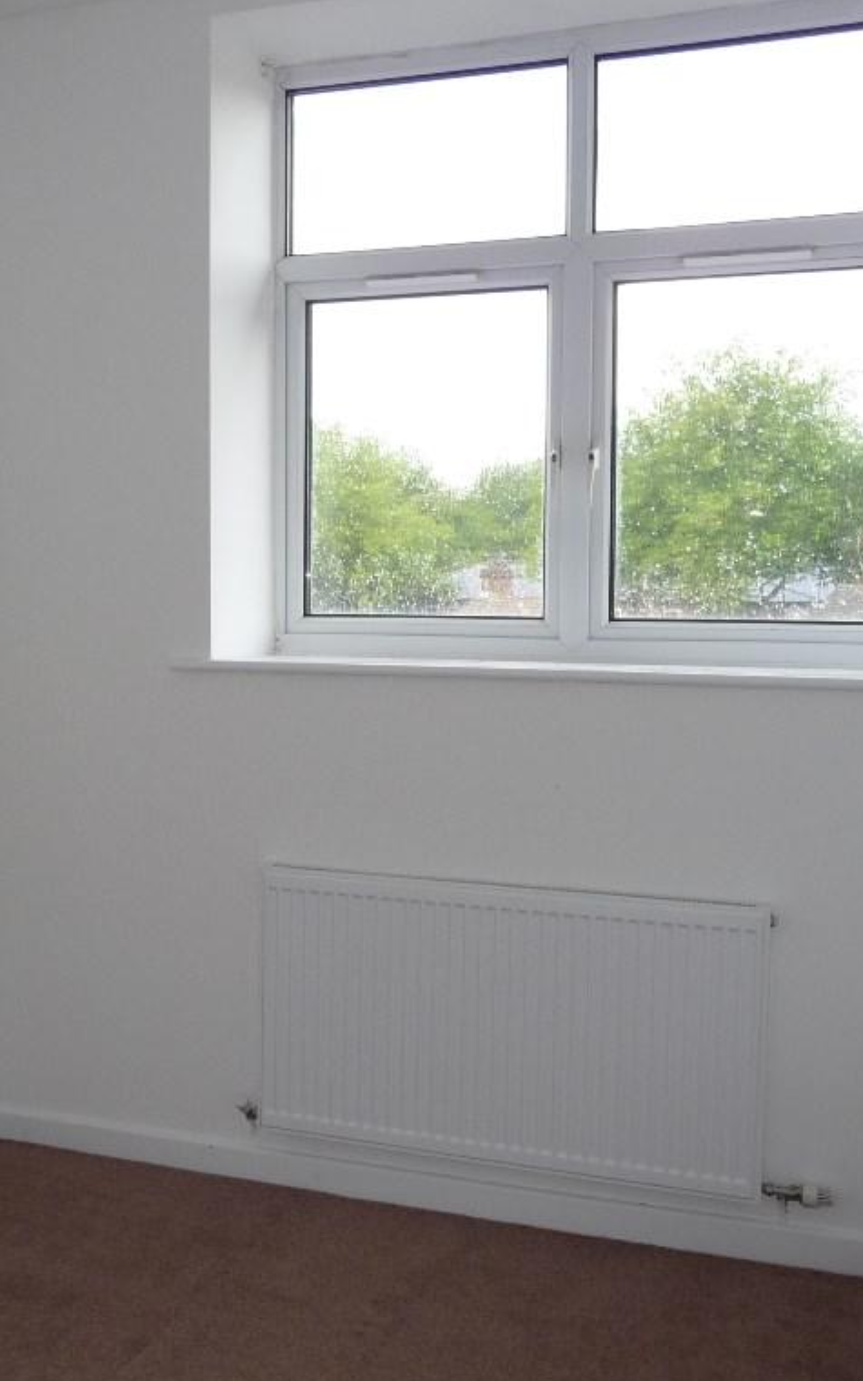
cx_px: 320
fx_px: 1505
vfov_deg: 49.3
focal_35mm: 40
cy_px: 692
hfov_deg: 31.8
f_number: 3.3
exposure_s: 1/100
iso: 100
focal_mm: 4.7
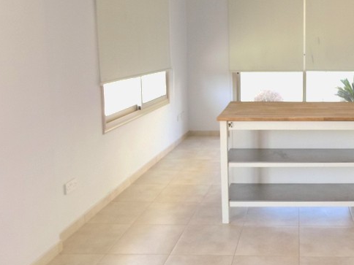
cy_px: 90
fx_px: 389
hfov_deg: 46.1
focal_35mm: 38
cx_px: 290
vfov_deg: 37.3
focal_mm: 4
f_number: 3.1
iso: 80
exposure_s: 1/50
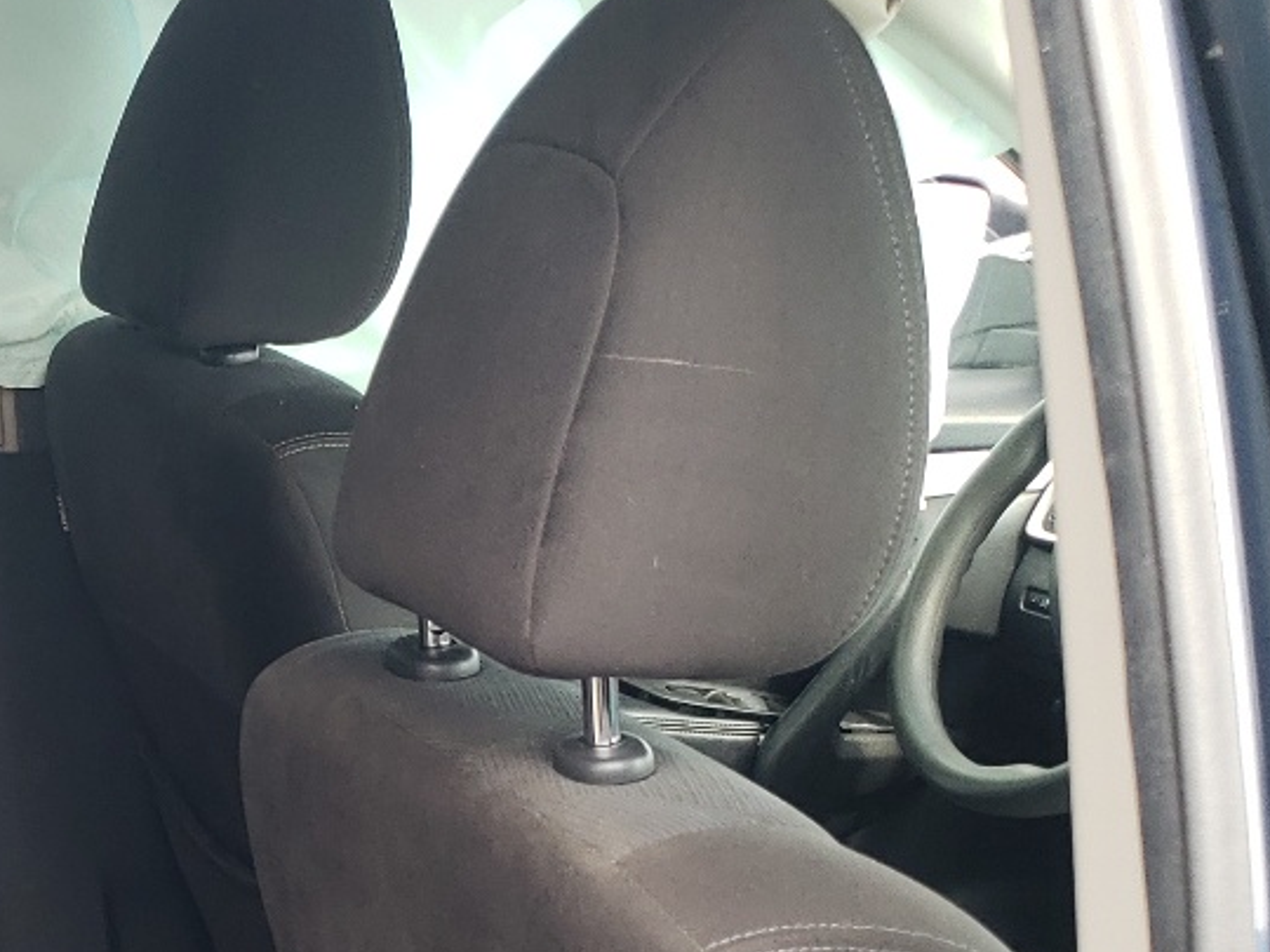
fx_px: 2825
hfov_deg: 23.6
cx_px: -167
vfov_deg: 18.8
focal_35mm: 77
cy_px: 886
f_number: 1.5
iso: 50
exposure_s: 1/137
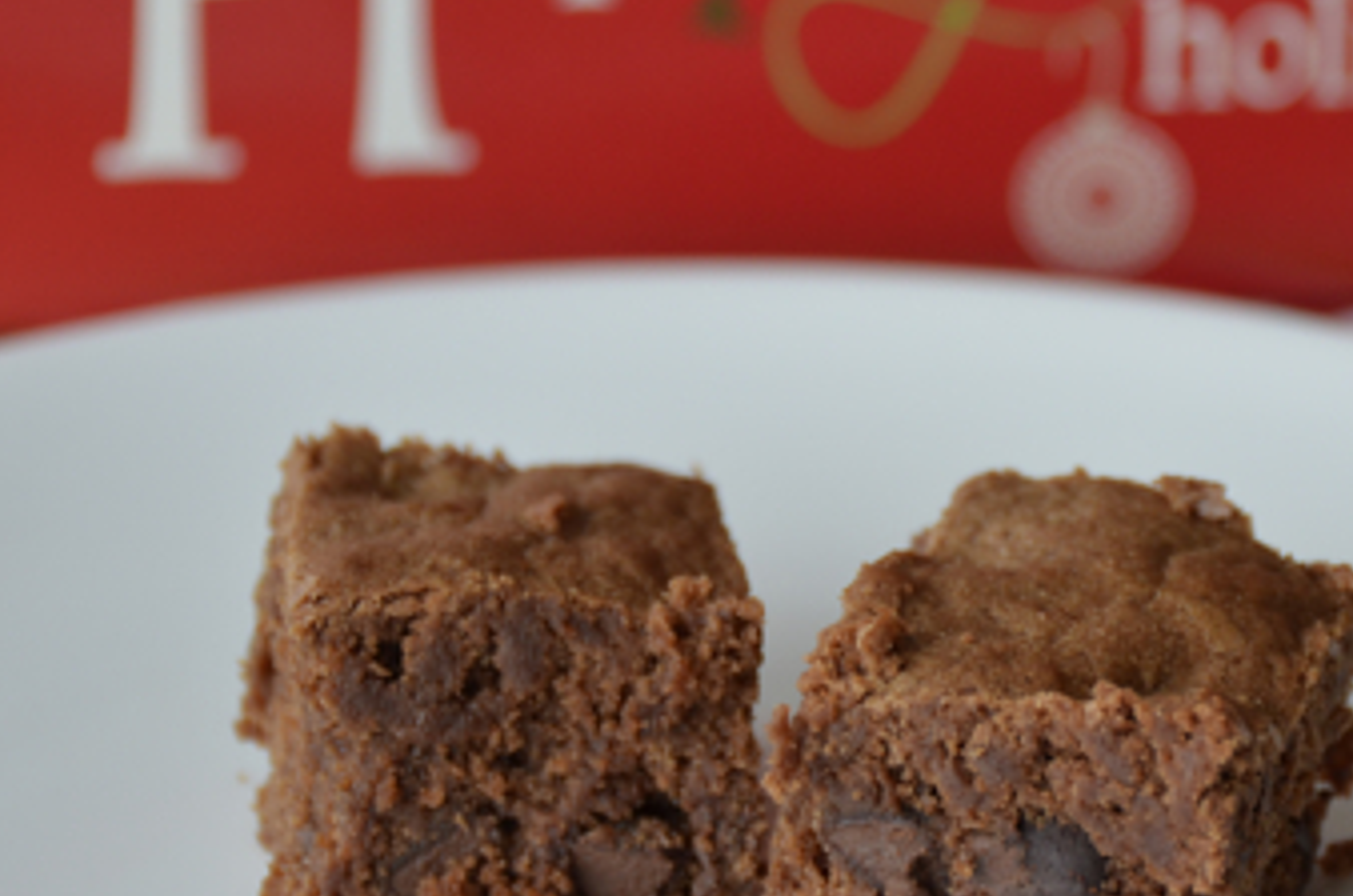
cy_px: 400
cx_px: 949
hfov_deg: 10.6
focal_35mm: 195
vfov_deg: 7.0
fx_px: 7315
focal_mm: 80
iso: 400
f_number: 5
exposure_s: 1/50
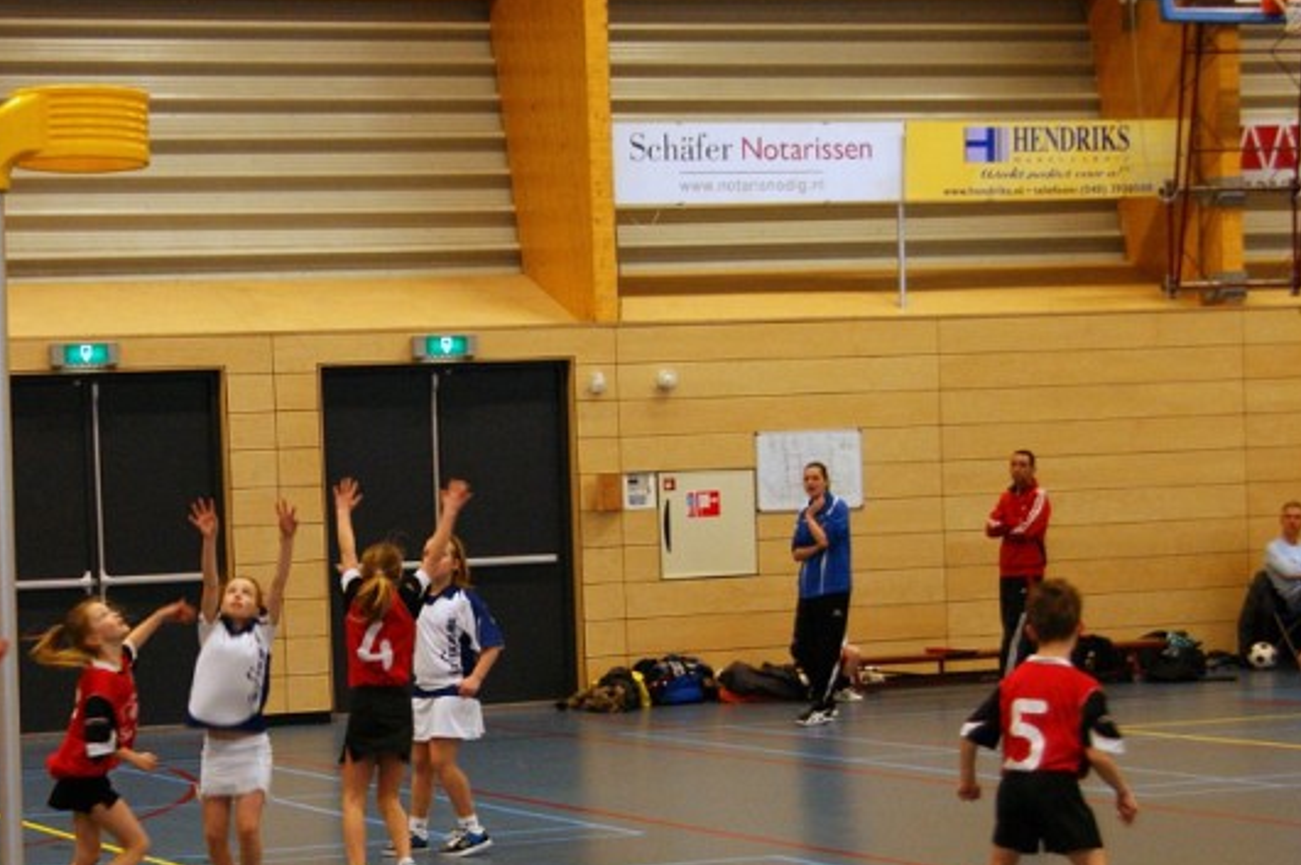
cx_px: 478
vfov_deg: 20.3
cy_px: 506
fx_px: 2419
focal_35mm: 67
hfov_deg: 30.0
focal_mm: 30
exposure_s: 1/100
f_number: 4
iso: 800
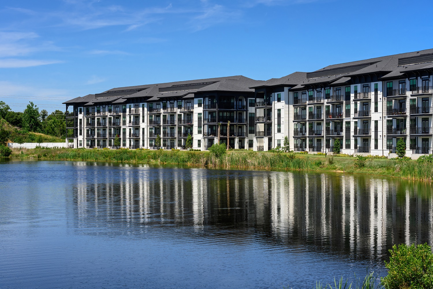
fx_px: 842
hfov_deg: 28.8
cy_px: 144
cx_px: 216
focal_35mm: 70
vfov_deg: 19.5
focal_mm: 70
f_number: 9
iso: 100
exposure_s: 1/320
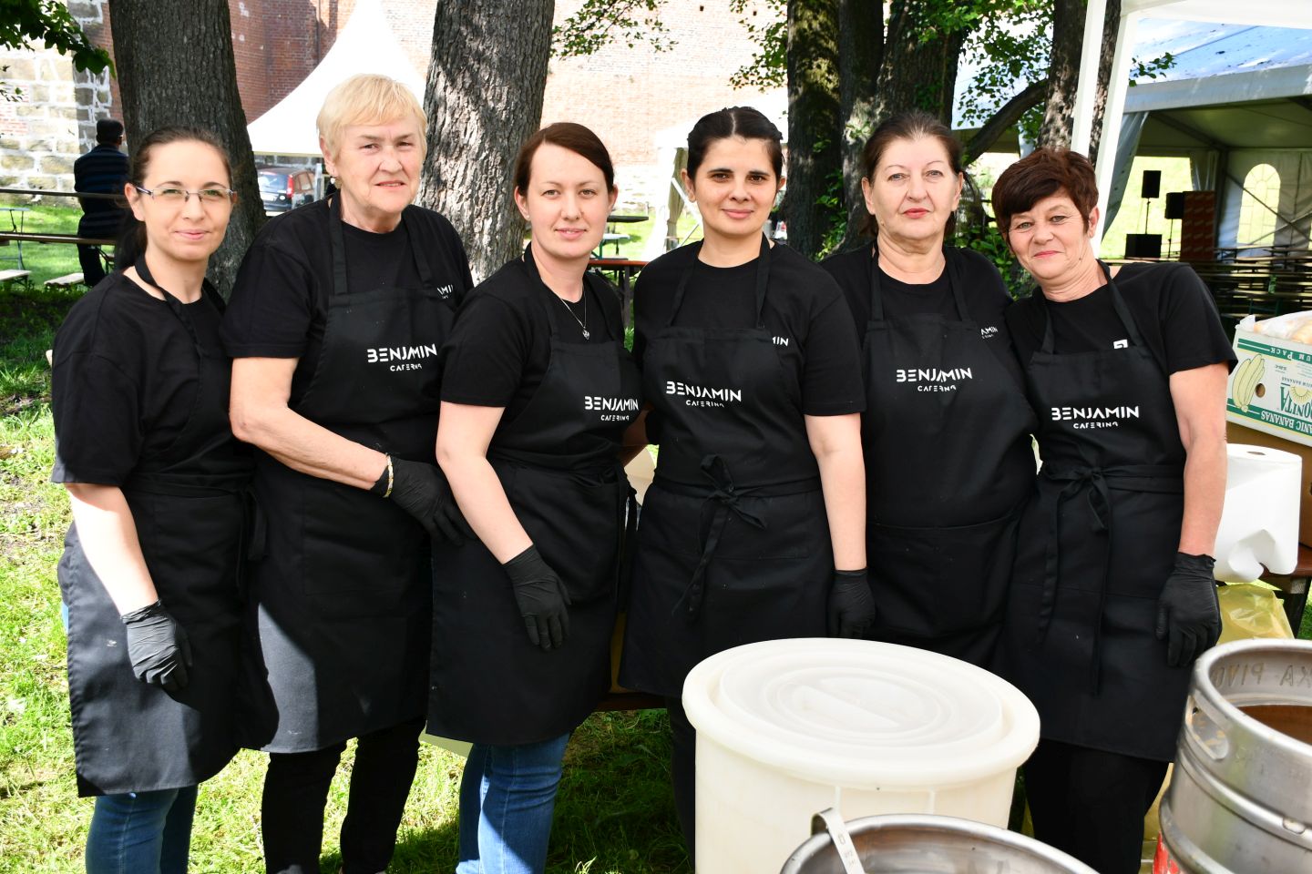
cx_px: 656
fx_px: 1239
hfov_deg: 55.8
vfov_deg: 38.9
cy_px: 437
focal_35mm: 34
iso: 250
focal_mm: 23
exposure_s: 1/250
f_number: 5.6
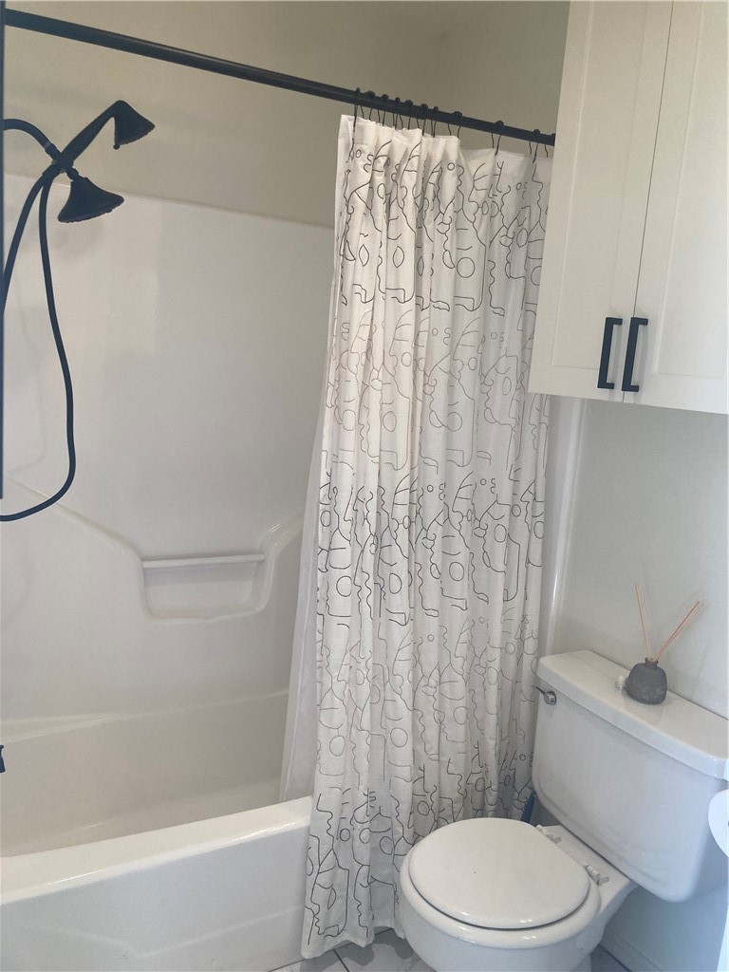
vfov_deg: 63.4
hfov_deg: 49.7
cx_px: 364
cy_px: 486
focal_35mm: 28
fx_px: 786
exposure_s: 1/120
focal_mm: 3.99
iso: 80
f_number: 1.8
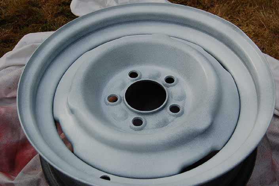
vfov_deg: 28.9
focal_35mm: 46
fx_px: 360
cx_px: 140
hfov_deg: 42.4
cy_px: 93
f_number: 8
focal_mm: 31
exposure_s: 1/250
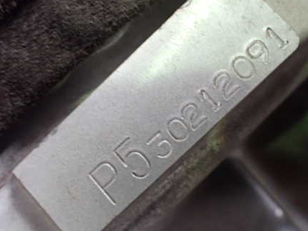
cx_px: 191
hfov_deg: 44.5
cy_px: 96
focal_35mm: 42
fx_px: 373
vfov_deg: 34.2
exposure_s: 1/40
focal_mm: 5.4
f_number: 2.3
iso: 800
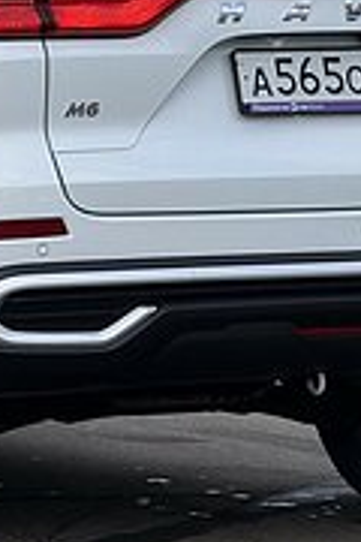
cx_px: -87
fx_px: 5700
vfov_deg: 5.4
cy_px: 139
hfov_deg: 3.6
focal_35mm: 379
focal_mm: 15.66
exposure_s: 1/447
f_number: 2.8
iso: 64
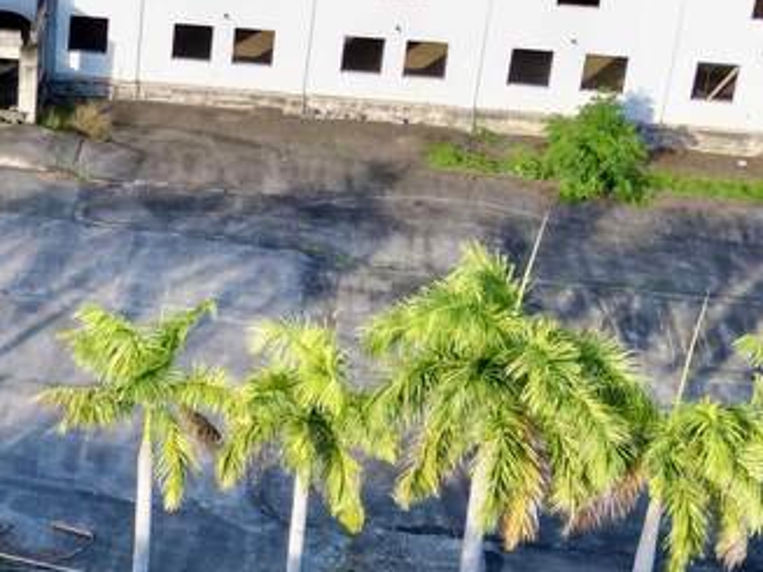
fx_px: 2071
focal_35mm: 94
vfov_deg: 15.7
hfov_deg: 19.6
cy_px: 180
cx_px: -149
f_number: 1.7
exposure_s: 1/640
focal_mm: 6.72
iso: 100
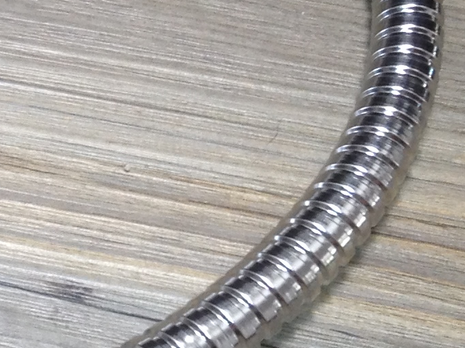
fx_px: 2243
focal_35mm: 167
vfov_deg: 8.8
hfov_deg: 11.5
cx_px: -173
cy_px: -79
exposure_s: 1/25
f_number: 2.4
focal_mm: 4.28
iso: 50
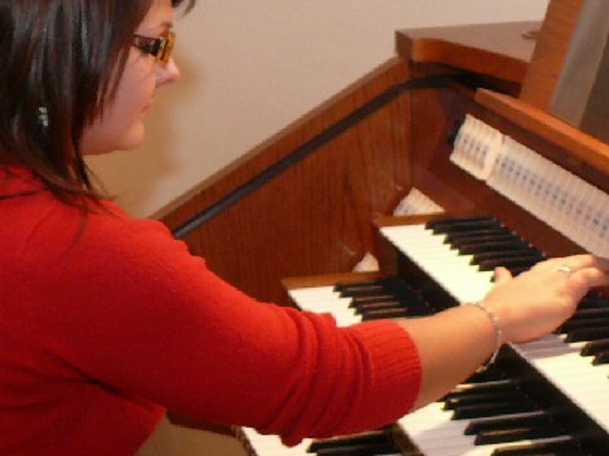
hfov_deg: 19.0
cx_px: 187
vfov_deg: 14.3
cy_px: 295
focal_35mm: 103
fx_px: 1812
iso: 200
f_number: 2.8
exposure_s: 1/30
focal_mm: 7.4
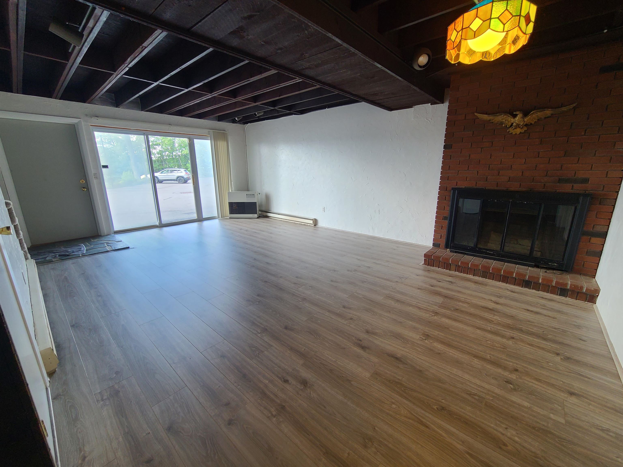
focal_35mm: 13
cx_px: 312
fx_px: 234
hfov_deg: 106.2
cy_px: 234
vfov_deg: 89.9
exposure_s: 1/49
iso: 125
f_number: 2.2
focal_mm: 2.2
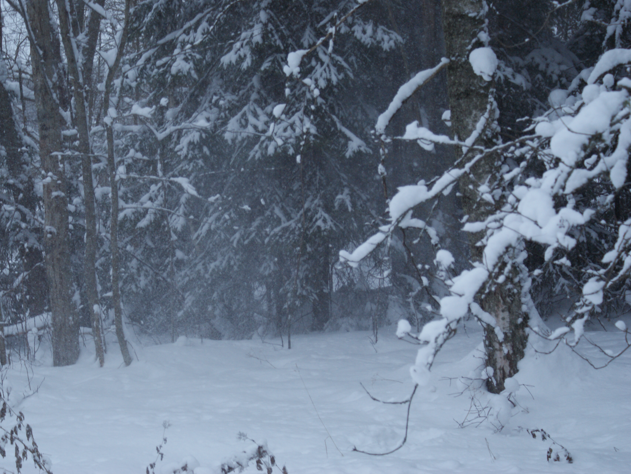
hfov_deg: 20.0
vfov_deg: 15.1
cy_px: 237
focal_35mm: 98
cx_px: 277
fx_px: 1786
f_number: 5.6
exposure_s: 1/80
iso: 400
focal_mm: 60
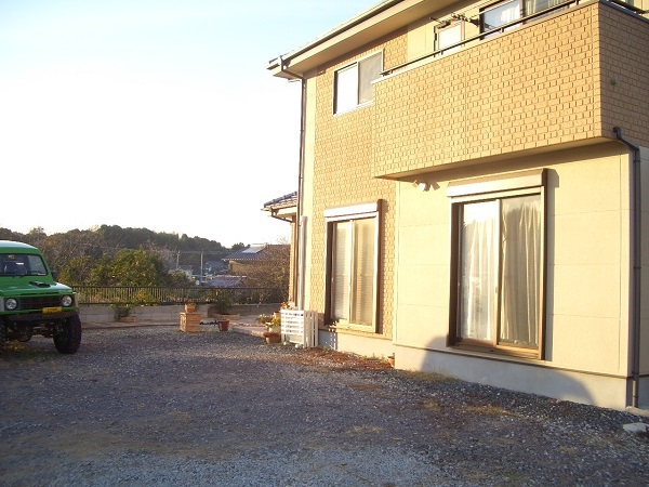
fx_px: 656
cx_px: 324
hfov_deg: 52.6
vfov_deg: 40.7
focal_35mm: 35
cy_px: 244
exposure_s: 1/200
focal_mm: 5.8
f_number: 2.6
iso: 50
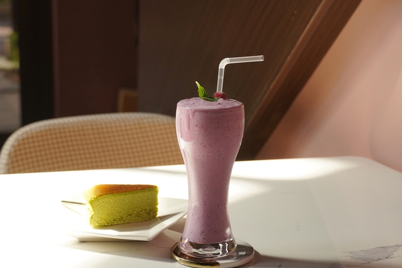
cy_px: 136
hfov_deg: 26.8
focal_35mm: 76
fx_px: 843
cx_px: 201
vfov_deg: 18.0
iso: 800
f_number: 5
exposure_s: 1/100
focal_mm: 47
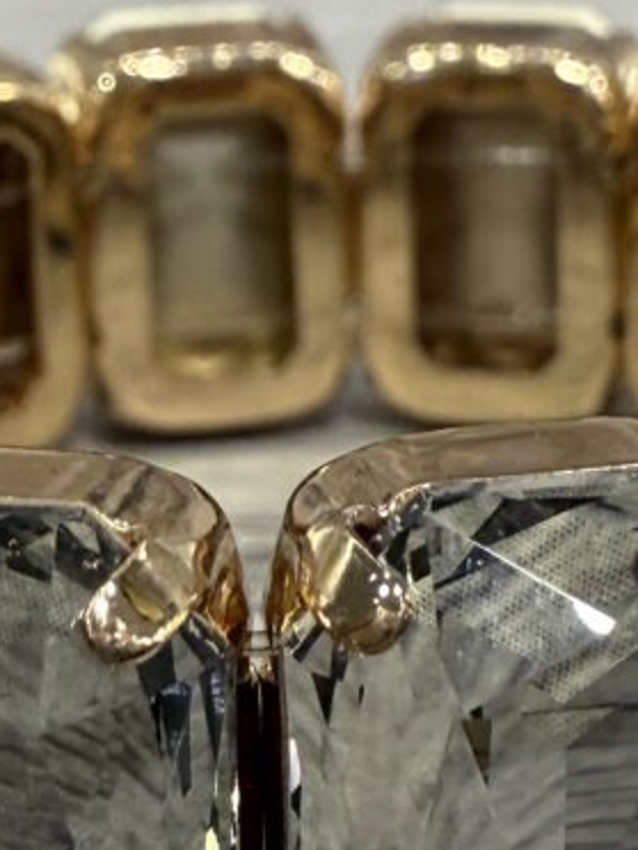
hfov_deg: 14.9
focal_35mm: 99
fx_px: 2433
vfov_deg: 19.7
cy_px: 642
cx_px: 389
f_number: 2.2
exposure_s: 1/100
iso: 200
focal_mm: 2.22
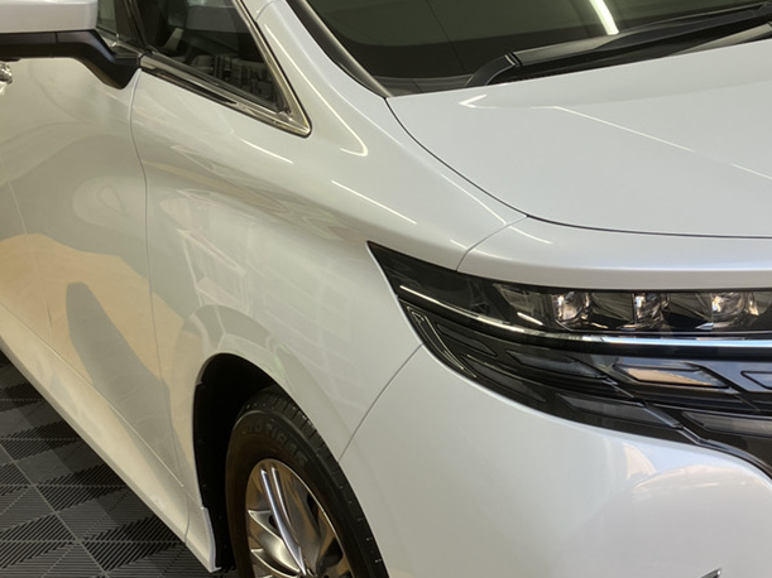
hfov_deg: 34.0
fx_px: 1226
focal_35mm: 55
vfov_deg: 26.5
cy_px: 300
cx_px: 612
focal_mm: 3.99
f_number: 1.8
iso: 32
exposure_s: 1/120
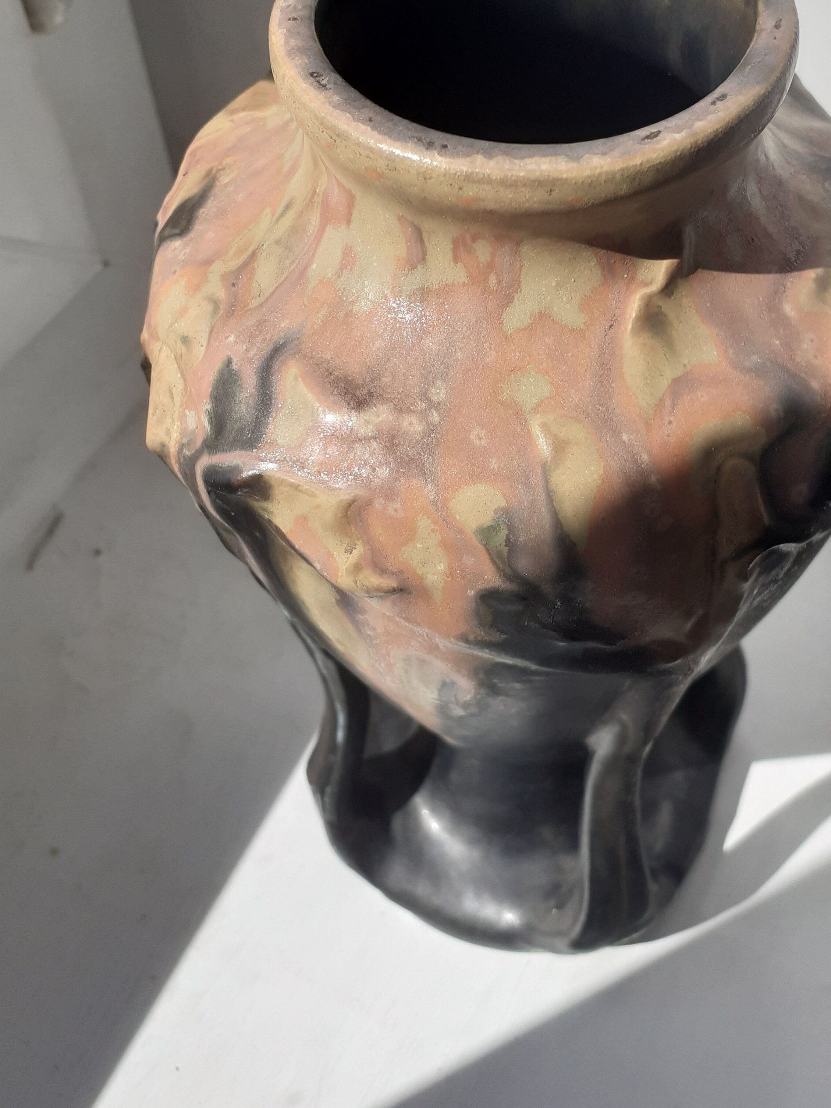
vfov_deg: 49.7
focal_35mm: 37
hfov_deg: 38.5
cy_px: 422
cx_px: 504
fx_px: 1184
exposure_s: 1/1195
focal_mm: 3.6
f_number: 1.9
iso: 40
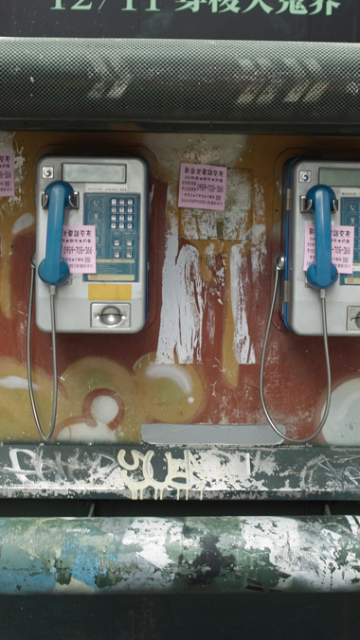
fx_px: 1104
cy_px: 318
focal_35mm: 65
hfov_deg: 18.5
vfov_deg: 32.4
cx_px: 194
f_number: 2.8
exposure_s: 1/40
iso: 100
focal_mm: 24.2
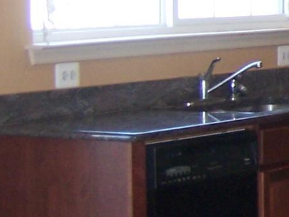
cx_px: 663
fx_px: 1463
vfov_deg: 8.4
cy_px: -20
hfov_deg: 10.0
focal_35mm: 175
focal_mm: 6.3
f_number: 2.8
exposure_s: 1/60
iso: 140
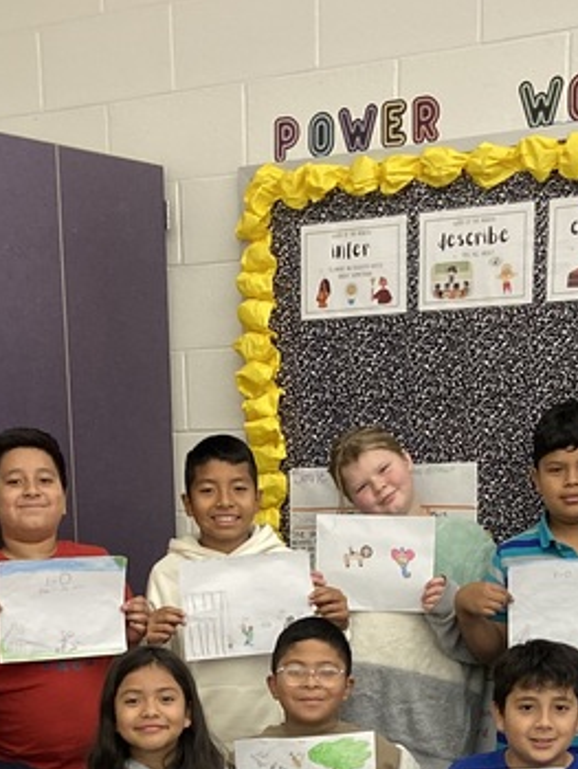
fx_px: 1690
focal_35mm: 76
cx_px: 220
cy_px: 806
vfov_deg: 24.2
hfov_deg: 19.4
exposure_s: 1/60
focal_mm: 4.25
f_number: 1.8
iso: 250
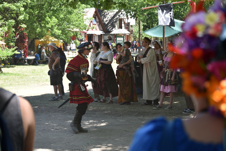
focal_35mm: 70
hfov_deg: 28.8
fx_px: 440
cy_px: 76
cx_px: 113
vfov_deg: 19.5
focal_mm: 70
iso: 100
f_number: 5.6
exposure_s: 1/160
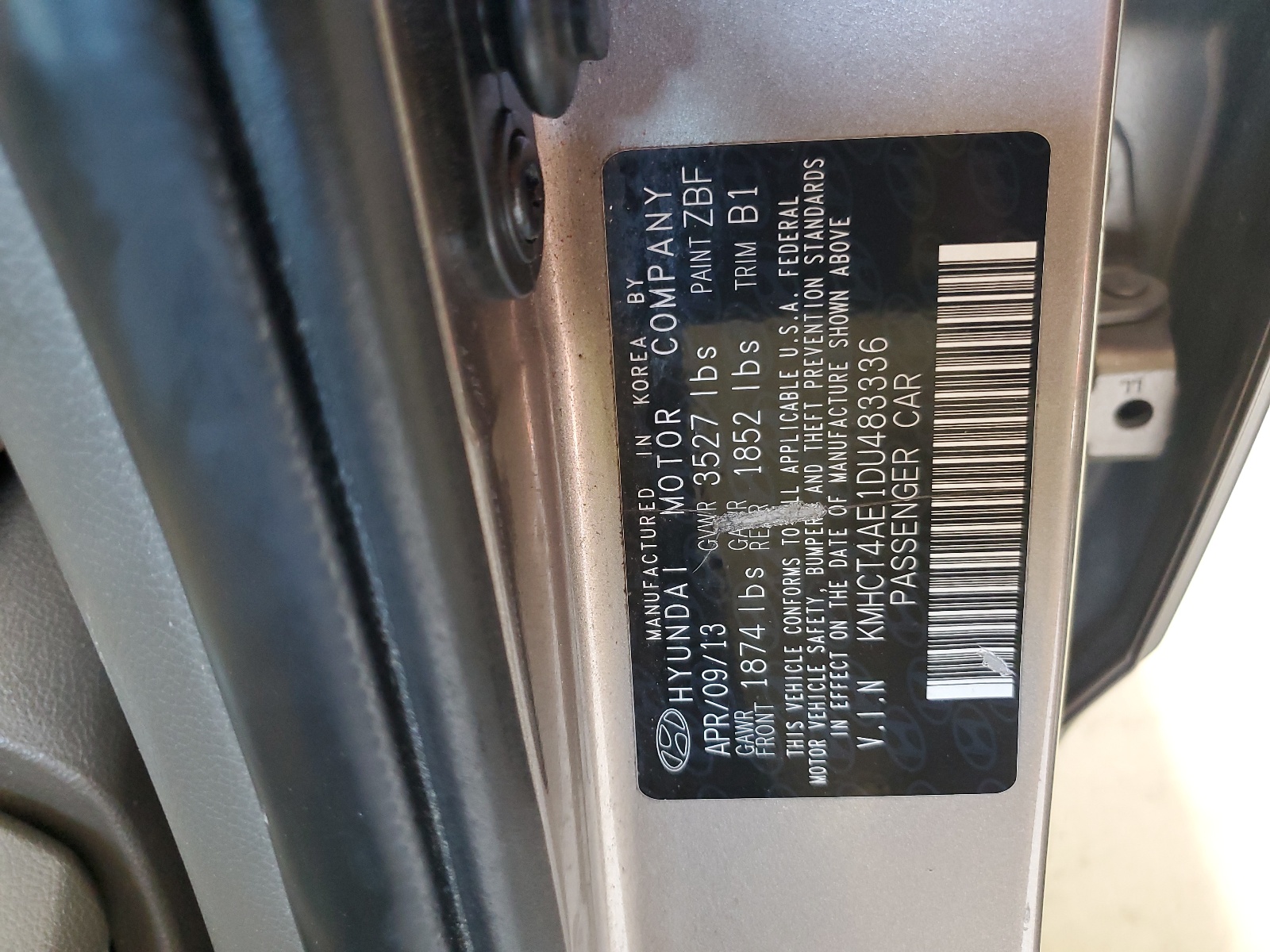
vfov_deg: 53.1
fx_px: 954
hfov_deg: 67.3
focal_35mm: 26
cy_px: 476
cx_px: 635
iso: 204
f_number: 1.5
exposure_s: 1/60.2
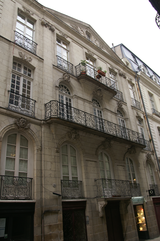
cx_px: 80
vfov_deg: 67.4
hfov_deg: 47.8
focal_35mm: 27
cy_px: 120
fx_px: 180
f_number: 5.6
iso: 200
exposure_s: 1/80
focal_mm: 18
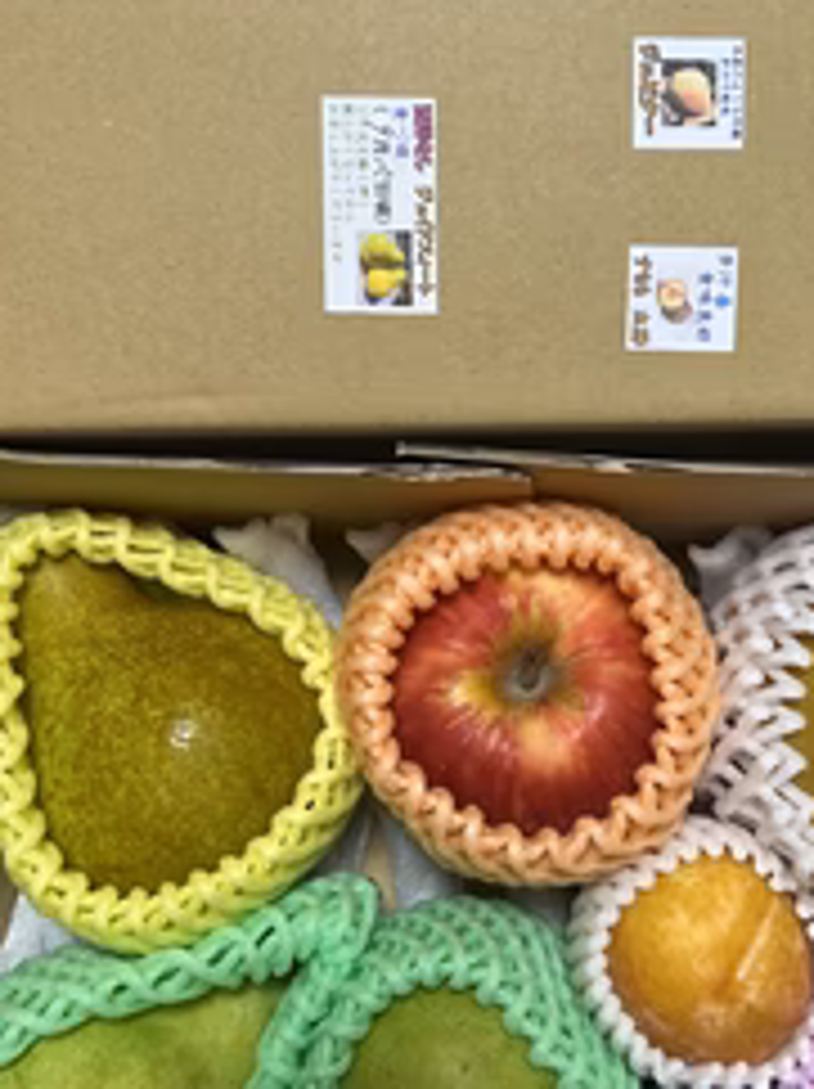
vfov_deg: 43.8
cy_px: 486
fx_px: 1351
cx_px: 540
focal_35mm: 43
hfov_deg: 33.3
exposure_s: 1/121
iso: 100
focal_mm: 5.7
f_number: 1.5
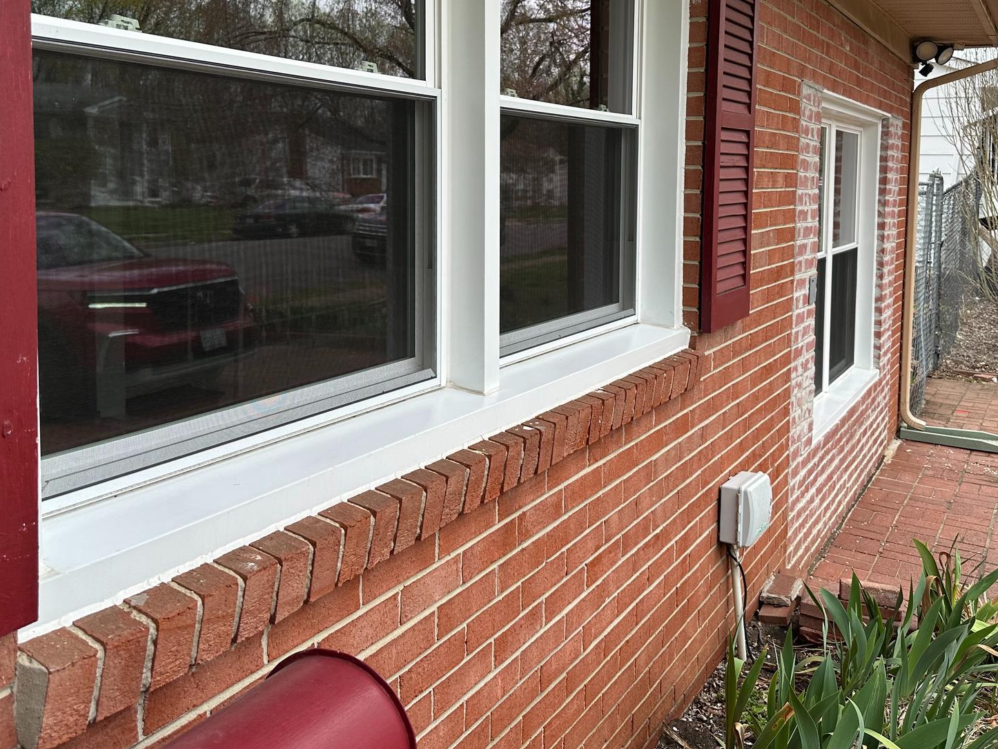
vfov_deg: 41.2
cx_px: 493
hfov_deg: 54.0
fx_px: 980
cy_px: 244
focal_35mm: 34
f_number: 1.78
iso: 80
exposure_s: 1/1256
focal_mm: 6.86
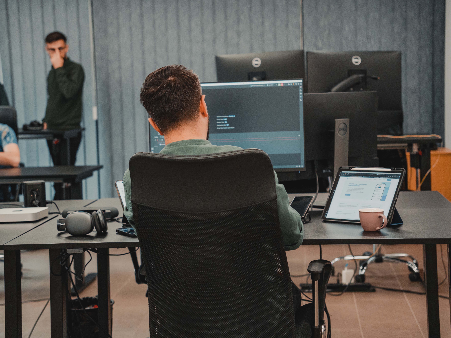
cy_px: 168
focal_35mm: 82
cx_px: 217
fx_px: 1068
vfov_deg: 18.0
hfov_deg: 23.8
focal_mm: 50
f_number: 2.8
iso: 800
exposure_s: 1/160
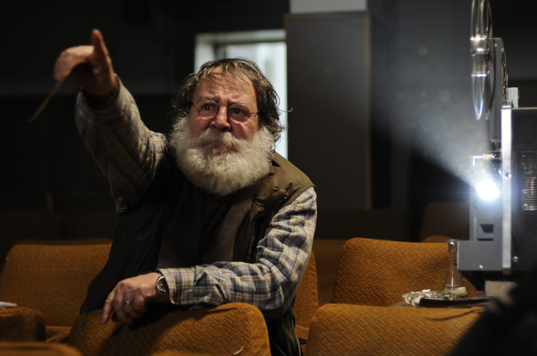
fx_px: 1117
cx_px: 268
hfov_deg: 27.0
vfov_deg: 18.1
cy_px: 178
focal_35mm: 75
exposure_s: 1/80
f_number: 2
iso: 1000
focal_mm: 50
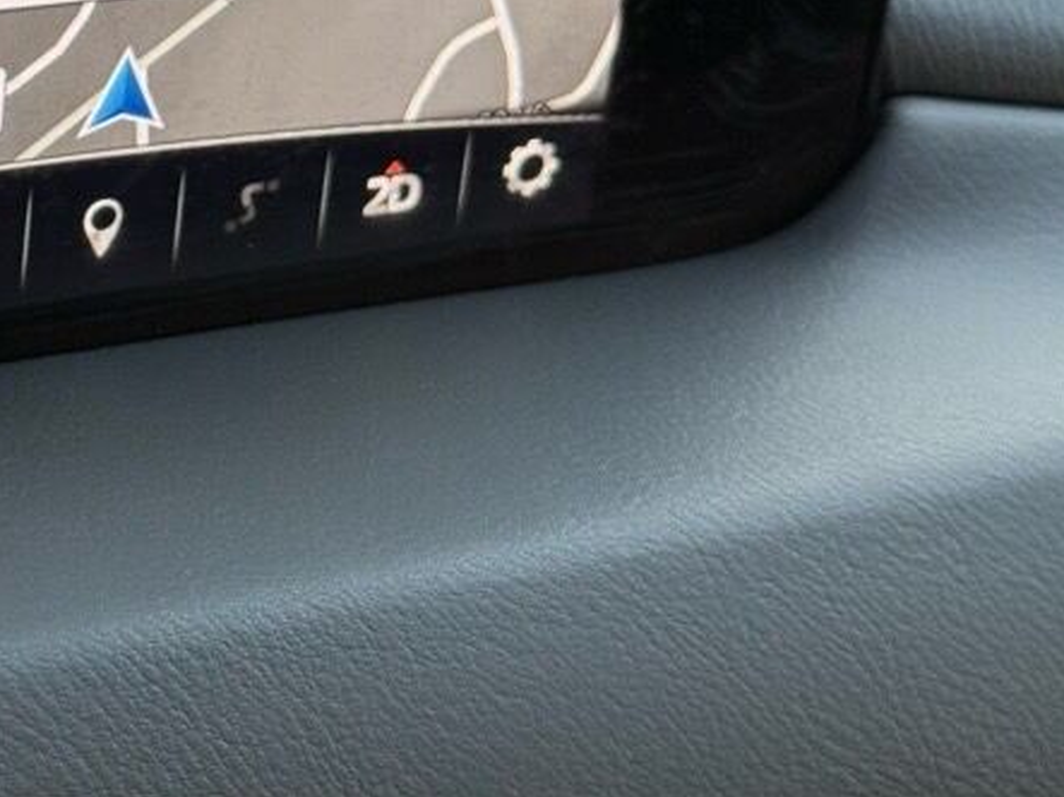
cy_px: 94
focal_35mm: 111
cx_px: -62
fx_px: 3411
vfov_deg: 13.2
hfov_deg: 17.2
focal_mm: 6.76
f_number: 1.78
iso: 80
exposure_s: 1/56
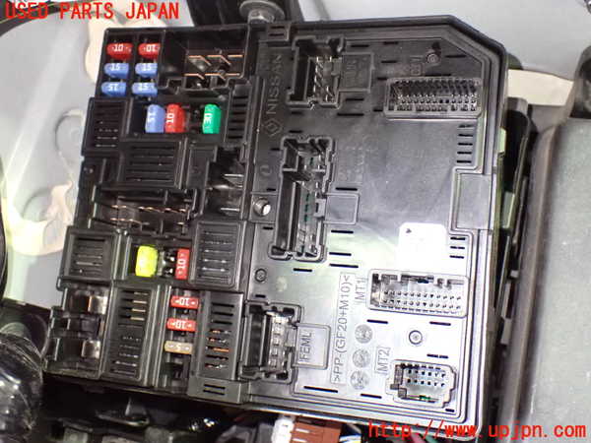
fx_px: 700
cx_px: 296
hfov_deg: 45.8
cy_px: 222
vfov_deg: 35.1
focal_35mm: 41
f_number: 2.8
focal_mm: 7.31
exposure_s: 1/25
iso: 1600
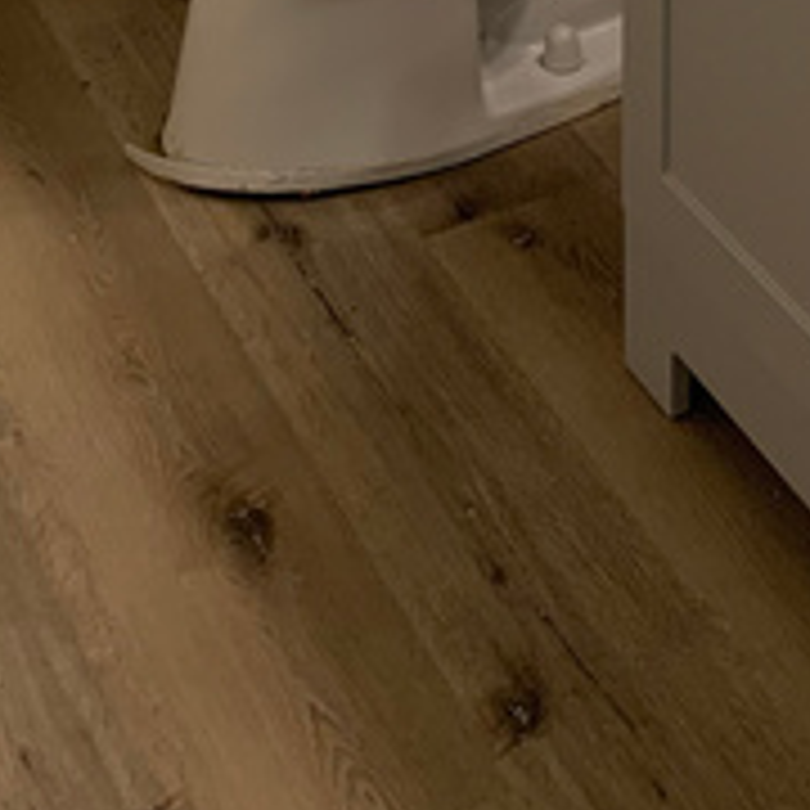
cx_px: 688
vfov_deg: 14.9
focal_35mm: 98
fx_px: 2594
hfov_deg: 17.5
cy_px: -747
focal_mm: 4.25
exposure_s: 1/60
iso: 64
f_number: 1.8
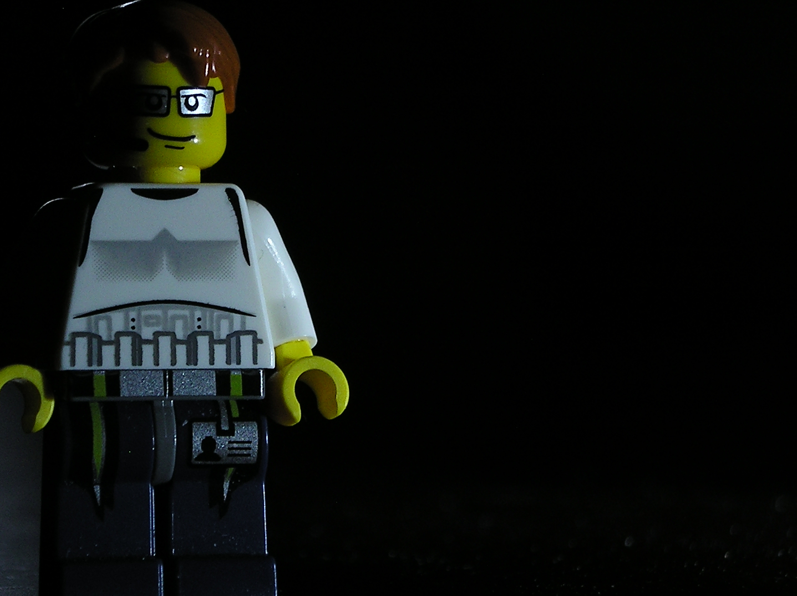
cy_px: 239
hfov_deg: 12.6
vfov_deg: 9.5
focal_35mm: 156
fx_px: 3588
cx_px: 203
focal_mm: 20.4
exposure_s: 1/8
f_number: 3.8
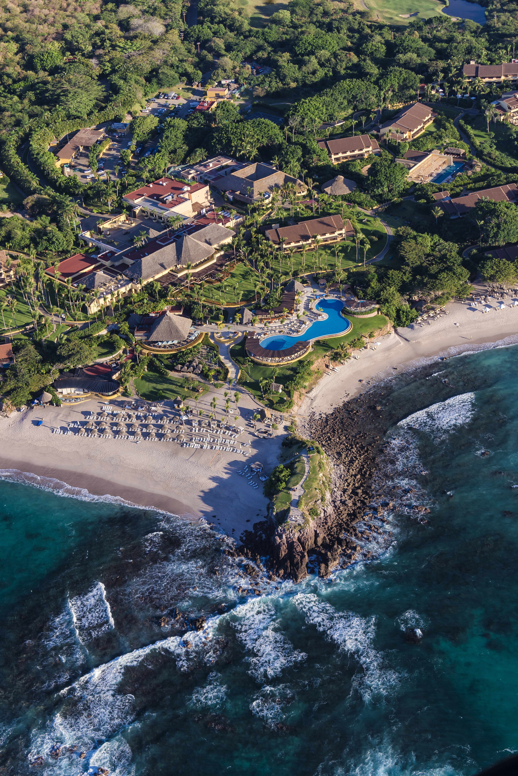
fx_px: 1207
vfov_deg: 35.6
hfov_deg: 24.2
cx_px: 259
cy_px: 388
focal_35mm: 56
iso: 500
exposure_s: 1/400
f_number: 6.3
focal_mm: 56
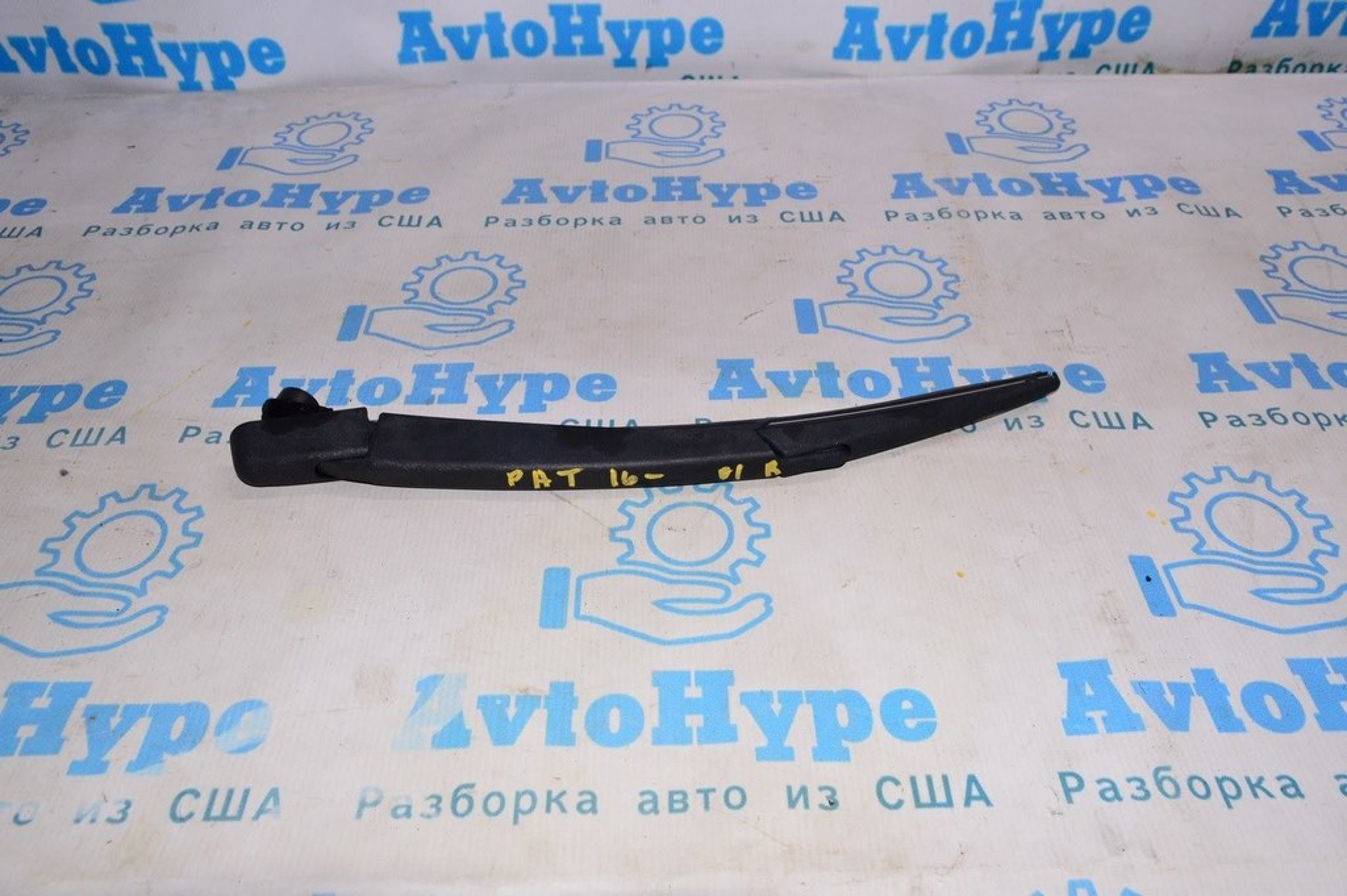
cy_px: 448
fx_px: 1009
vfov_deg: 47.9
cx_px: 674
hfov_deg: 67.4
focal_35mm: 27
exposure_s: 1/200
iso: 1600
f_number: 8
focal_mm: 18
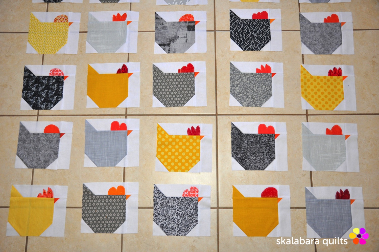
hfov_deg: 64.6
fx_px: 300
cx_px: 190
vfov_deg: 45.6
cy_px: 126
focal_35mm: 28
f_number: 3.8
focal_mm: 19
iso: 800
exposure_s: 1/60
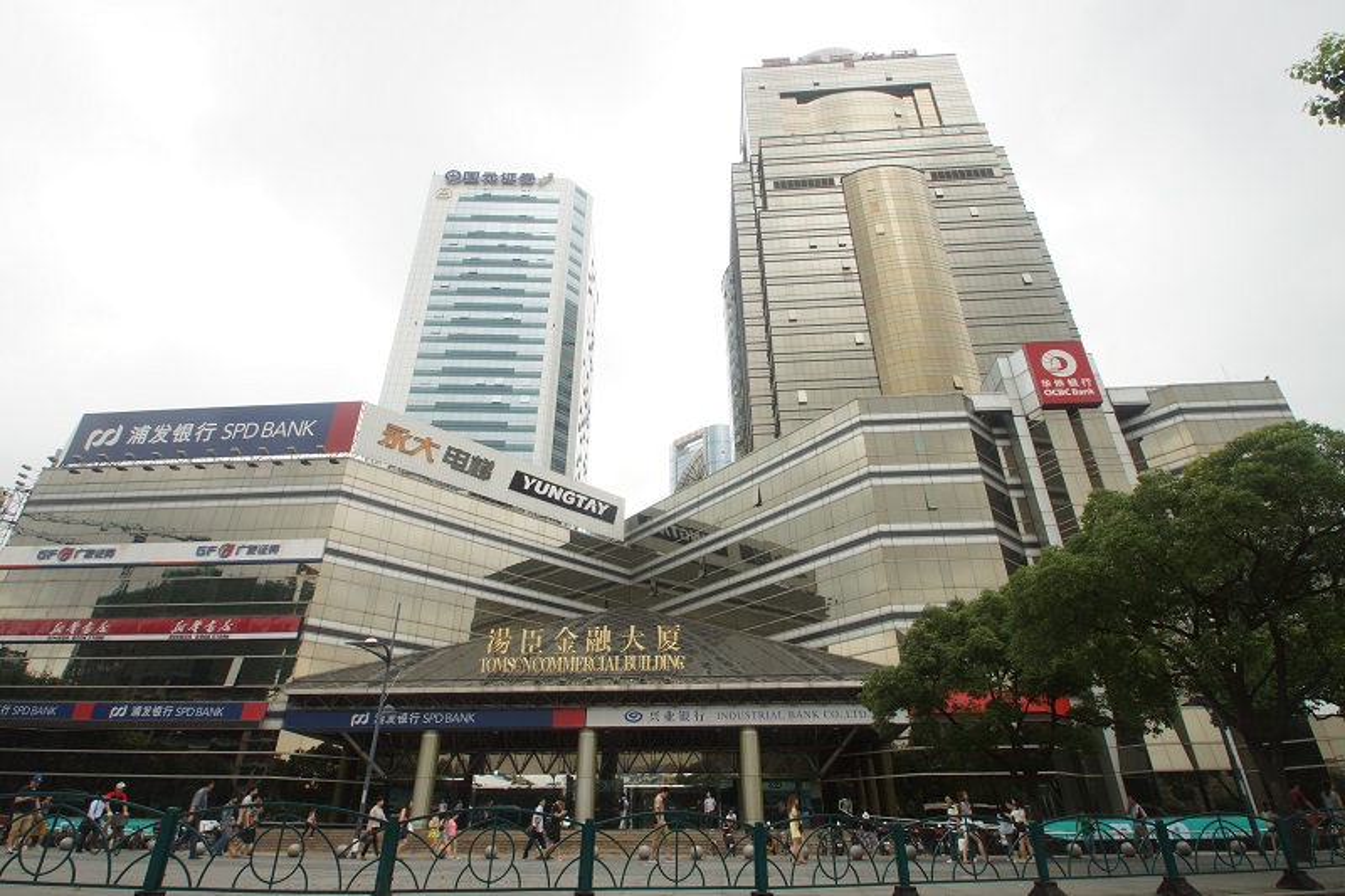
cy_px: 448
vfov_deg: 72.0
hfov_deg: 95.0
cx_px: 672
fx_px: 616
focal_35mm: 16
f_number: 13
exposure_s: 1/30
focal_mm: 11
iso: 100
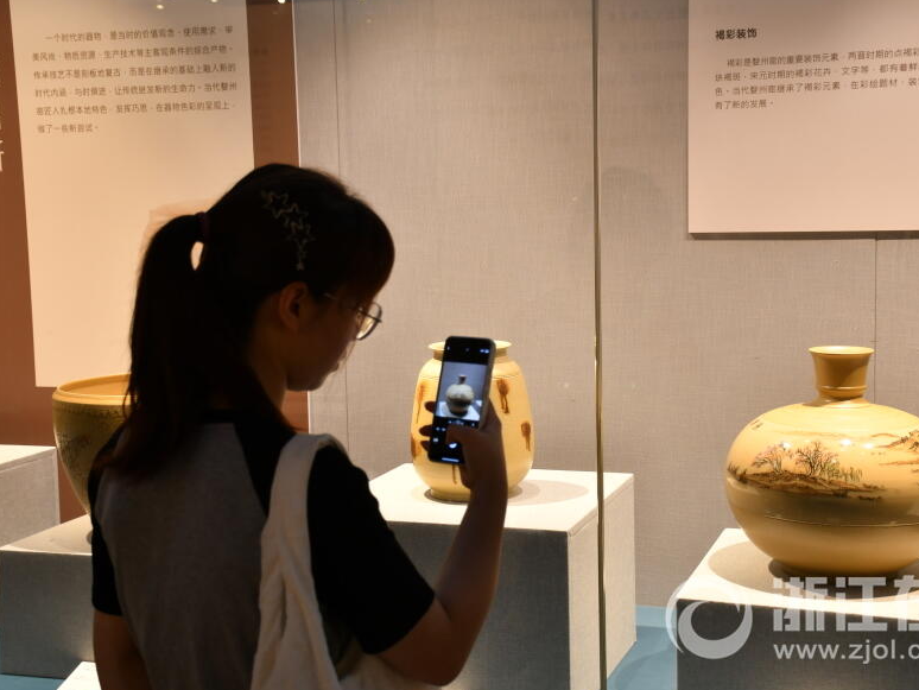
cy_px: 342
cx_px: 492
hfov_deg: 33.8
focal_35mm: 57
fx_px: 1514
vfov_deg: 25.7
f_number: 4.2
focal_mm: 34
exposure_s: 1/40
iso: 500
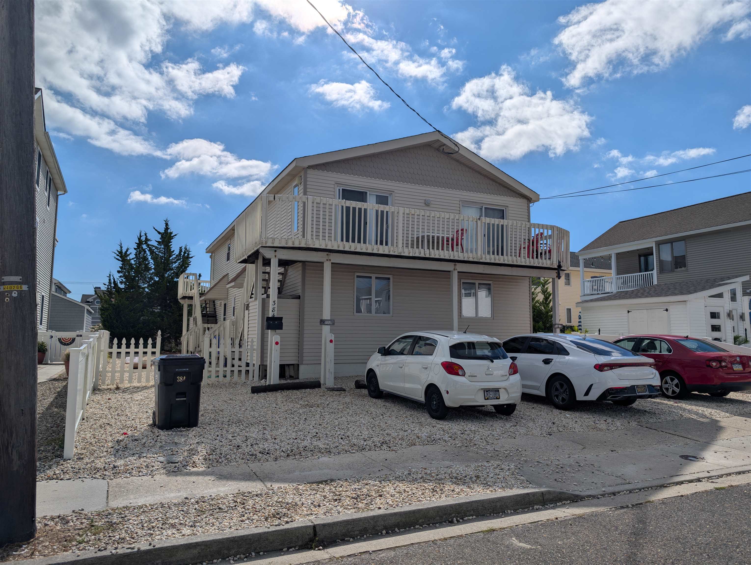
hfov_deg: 71.5
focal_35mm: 24
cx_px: 376
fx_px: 521
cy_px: 282
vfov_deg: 56.9
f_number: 1.68
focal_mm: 6.9
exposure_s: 1/5435
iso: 20
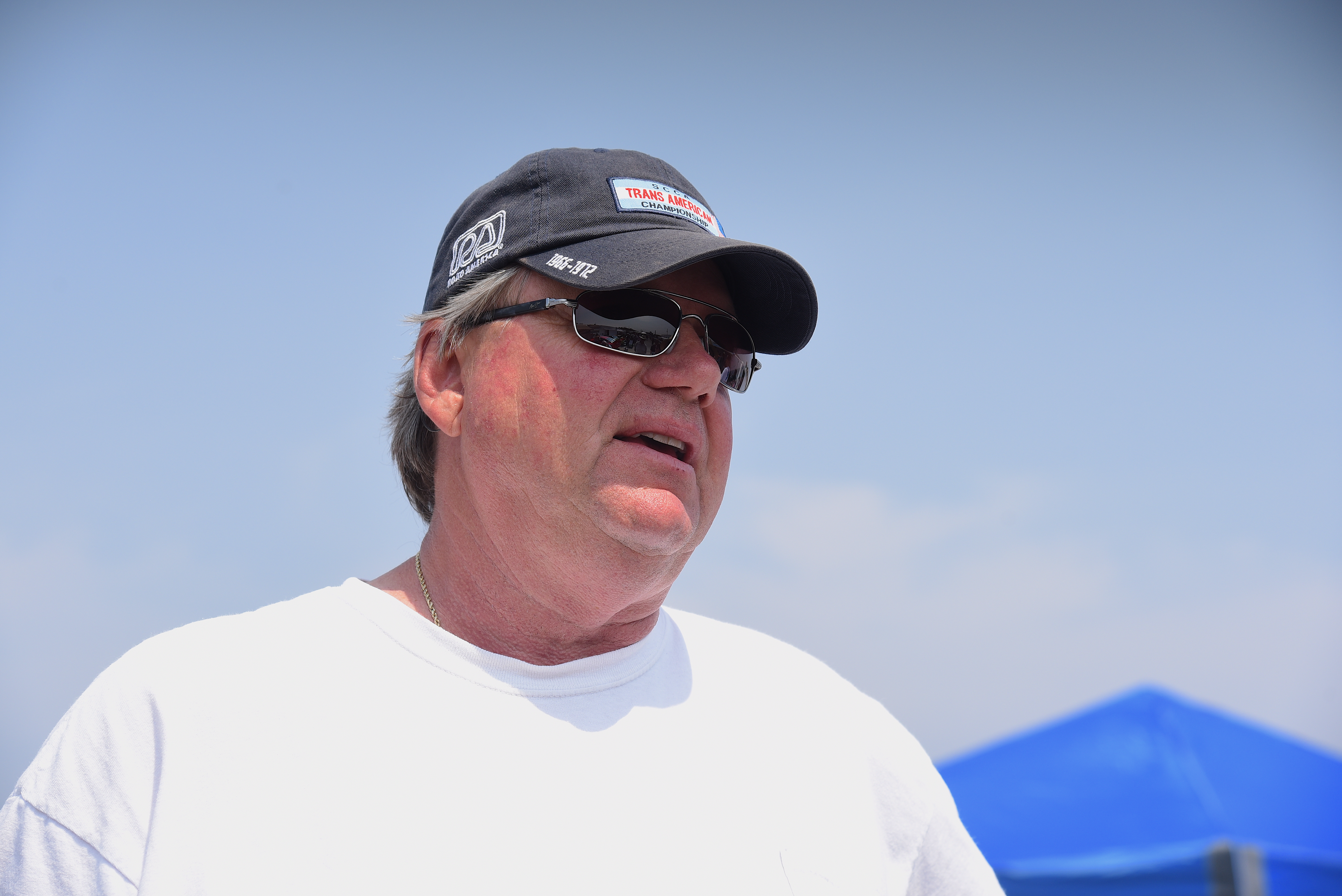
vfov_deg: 17.5
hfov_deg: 26.0
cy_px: 448
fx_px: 2909
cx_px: 671
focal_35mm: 78
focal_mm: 78
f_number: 5.6
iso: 250
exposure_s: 1/800
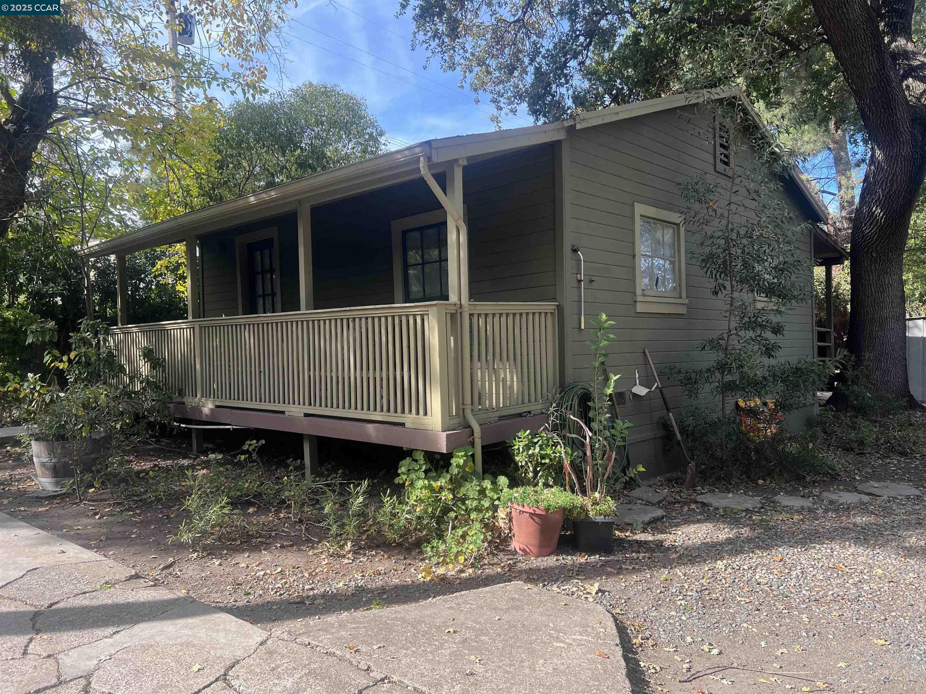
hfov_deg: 67.3
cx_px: 463
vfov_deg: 53.1
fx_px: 696
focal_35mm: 26
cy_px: 347
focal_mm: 5.7
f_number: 1.5
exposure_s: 1/611
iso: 50
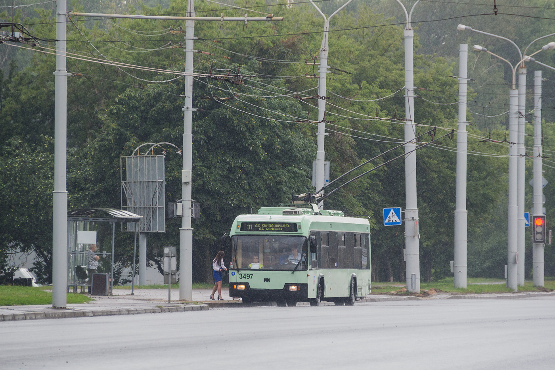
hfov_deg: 6.9
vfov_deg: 4.6
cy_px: 185
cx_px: 278
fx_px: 4624
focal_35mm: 300
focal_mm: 200
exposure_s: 1/500
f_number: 6.3
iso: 560
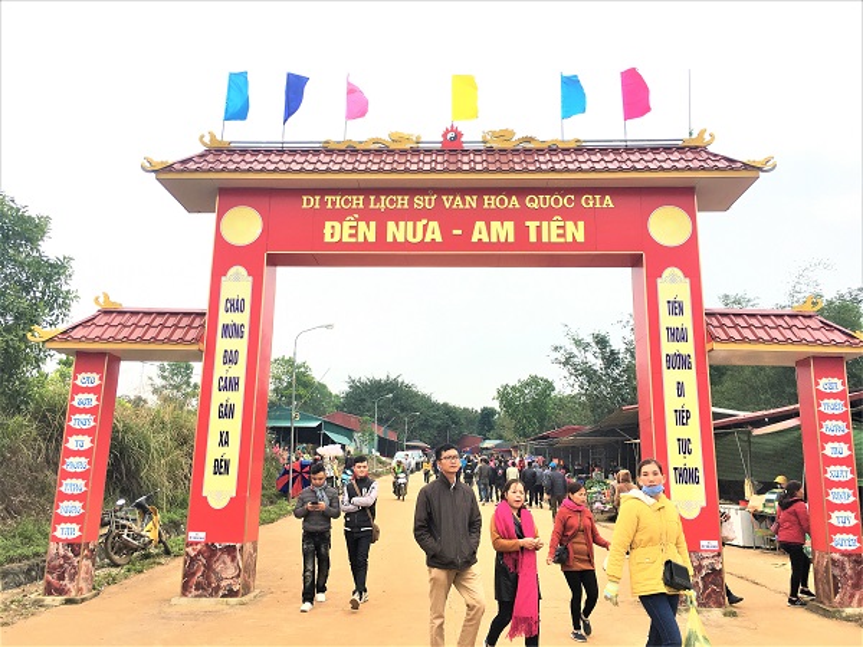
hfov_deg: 61.7
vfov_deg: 48.2
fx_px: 723
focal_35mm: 29
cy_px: 324
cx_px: 432
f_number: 2.2
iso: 25
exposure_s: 1/229
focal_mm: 4.15
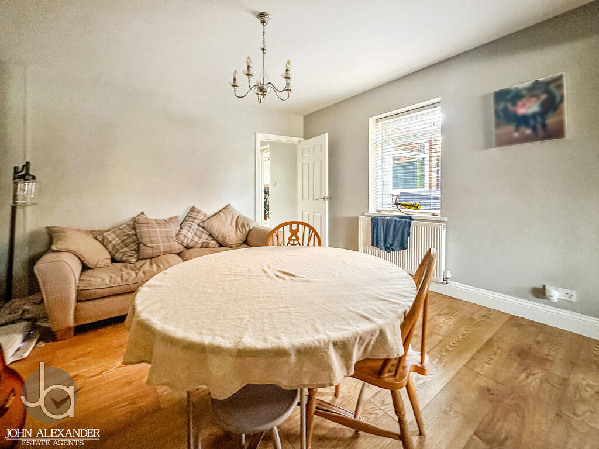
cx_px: 300
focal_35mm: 14
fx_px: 242
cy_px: 224
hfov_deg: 102.1
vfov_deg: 85.7
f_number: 2.2
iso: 400
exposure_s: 1/50
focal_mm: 2.22
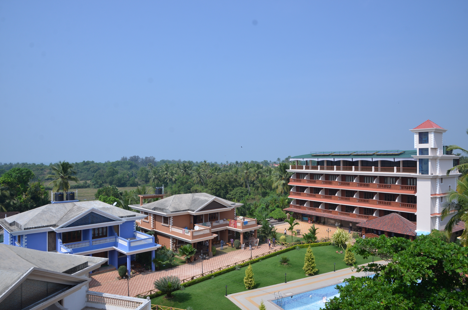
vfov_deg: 52.9
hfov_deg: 73.9
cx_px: 234
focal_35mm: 24
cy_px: 155
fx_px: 311
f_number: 9
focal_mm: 16
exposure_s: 1/320
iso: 200
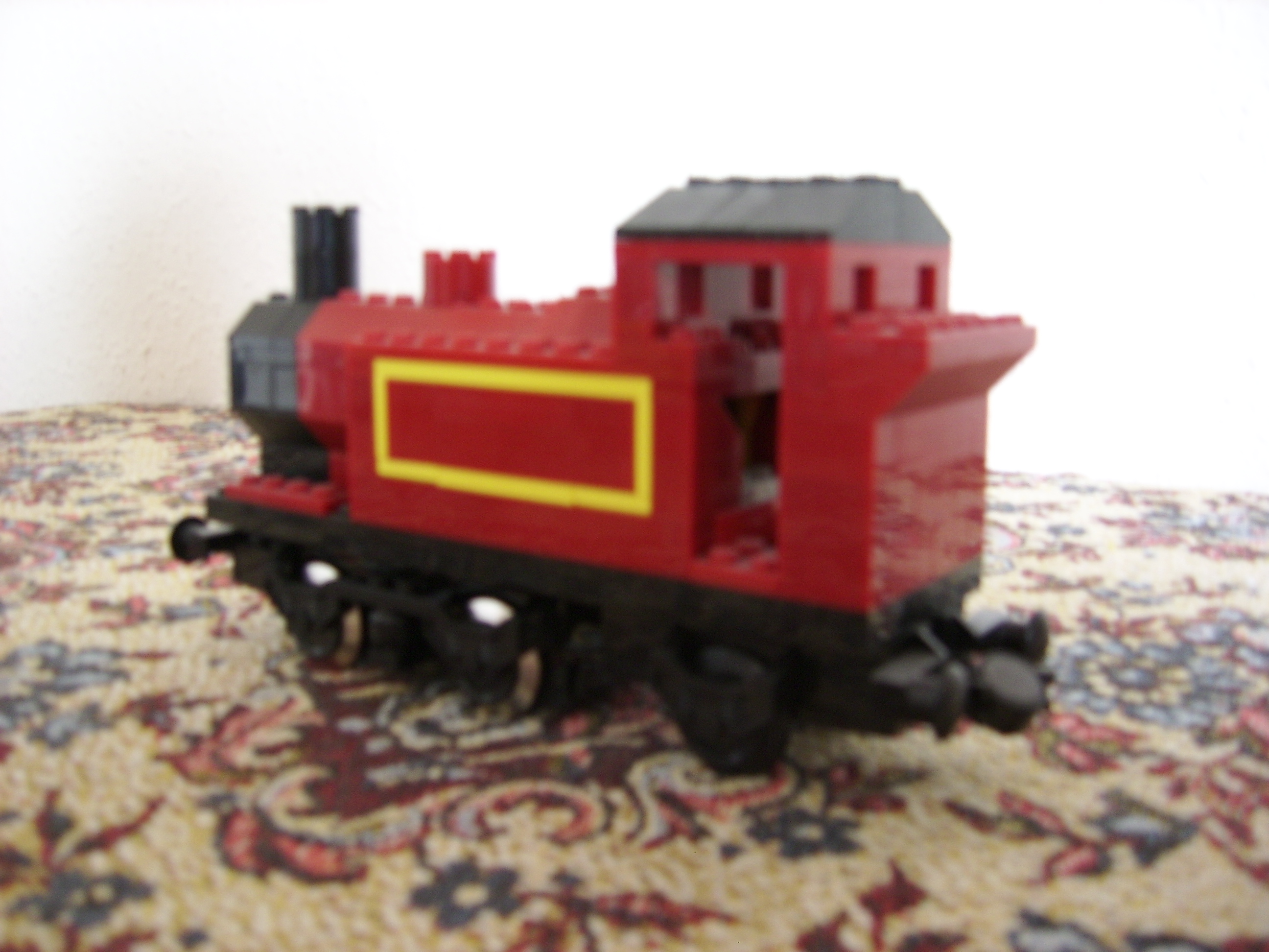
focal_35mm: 35
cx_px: 634
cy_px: 476
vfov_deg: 40.7
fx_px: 1283
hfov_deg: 52.6
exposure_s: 1/2
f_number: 2.8
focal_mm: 5.95
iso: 100
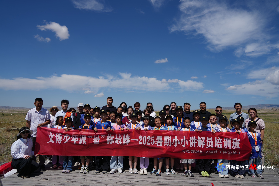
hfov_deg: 73.7
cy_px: 93
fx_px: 186
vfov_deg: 53.2
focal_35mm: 24
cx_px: 140
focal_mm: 24
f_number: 4.5
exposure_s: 1/800
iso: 40
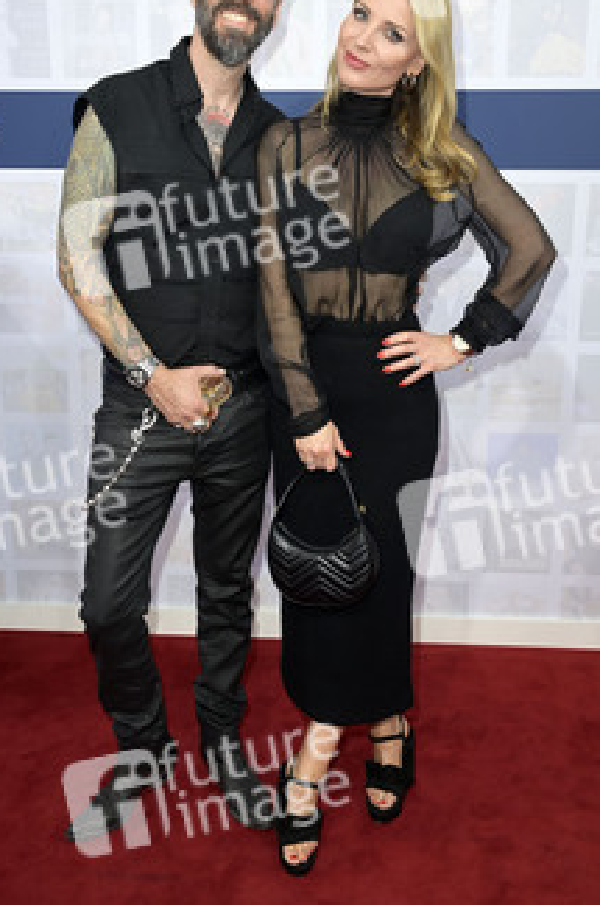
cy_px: 371
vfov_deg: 46.3
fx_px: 1053
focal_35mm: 42
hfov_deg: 31.8
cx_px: 287
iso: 640
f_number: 7.1
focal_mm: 34
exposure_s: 1/125
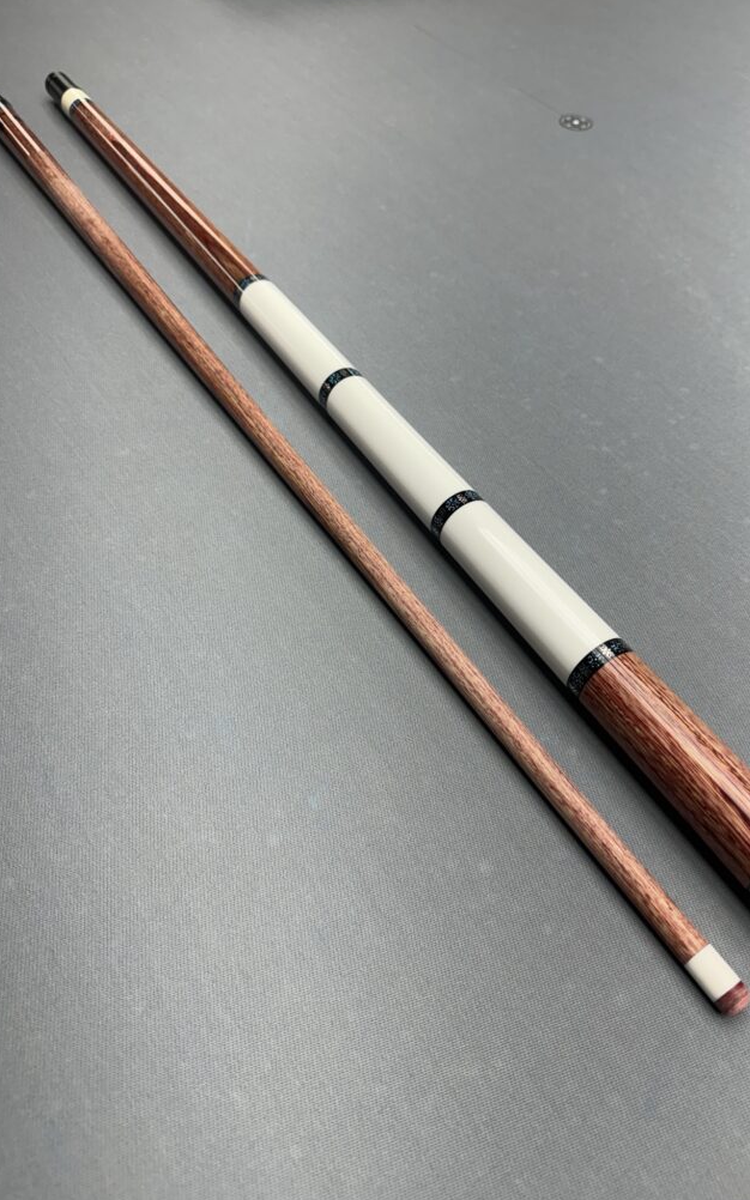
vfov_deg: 70.4
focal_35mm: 26
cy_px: 600
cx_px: 425
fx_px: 851
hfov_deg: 47.5
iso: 64
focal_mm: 6.76
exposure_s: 1/179
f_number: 1.78
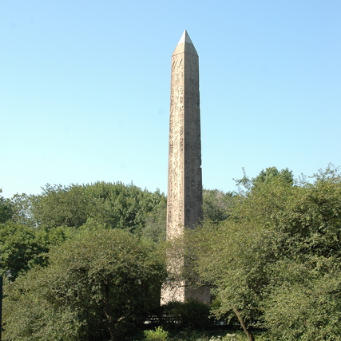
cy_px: 210
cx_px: 169
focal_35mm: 71
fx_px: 791
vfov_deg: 24.3
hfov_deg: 24.3
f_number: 8
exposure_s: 1/250
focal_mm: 36
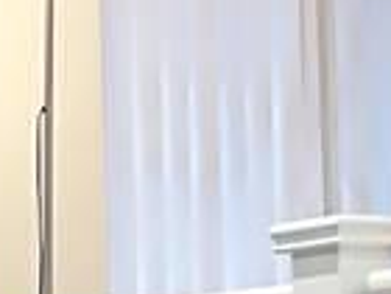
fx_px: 2078
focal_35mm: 184
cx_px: -489
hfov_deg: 9.7
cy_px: 386
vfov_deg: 8.0
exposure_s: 1/33.3
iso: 400
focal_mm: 3.83
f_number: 2.2
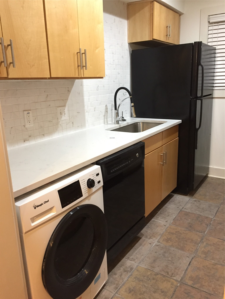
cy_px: 150
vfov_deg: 61.7
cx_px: 112
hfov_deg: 48.2
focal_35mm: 29
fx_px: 251
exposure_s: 1/33
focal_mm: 4.15
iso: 320
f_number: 2.2
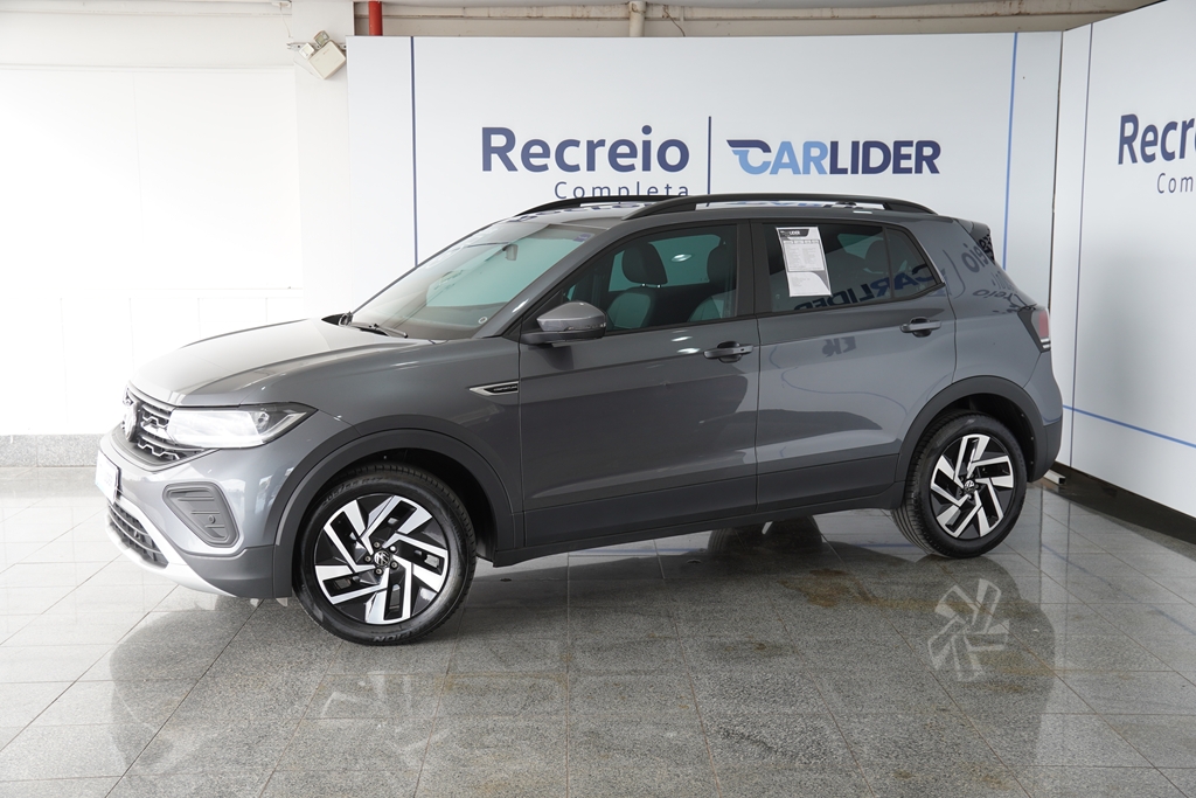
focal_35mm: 40
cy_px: 399
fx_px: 1346
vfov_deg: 33.0
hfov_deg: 47.9
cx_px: 598
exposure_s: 1/60
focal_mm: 27
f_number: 4
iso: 125
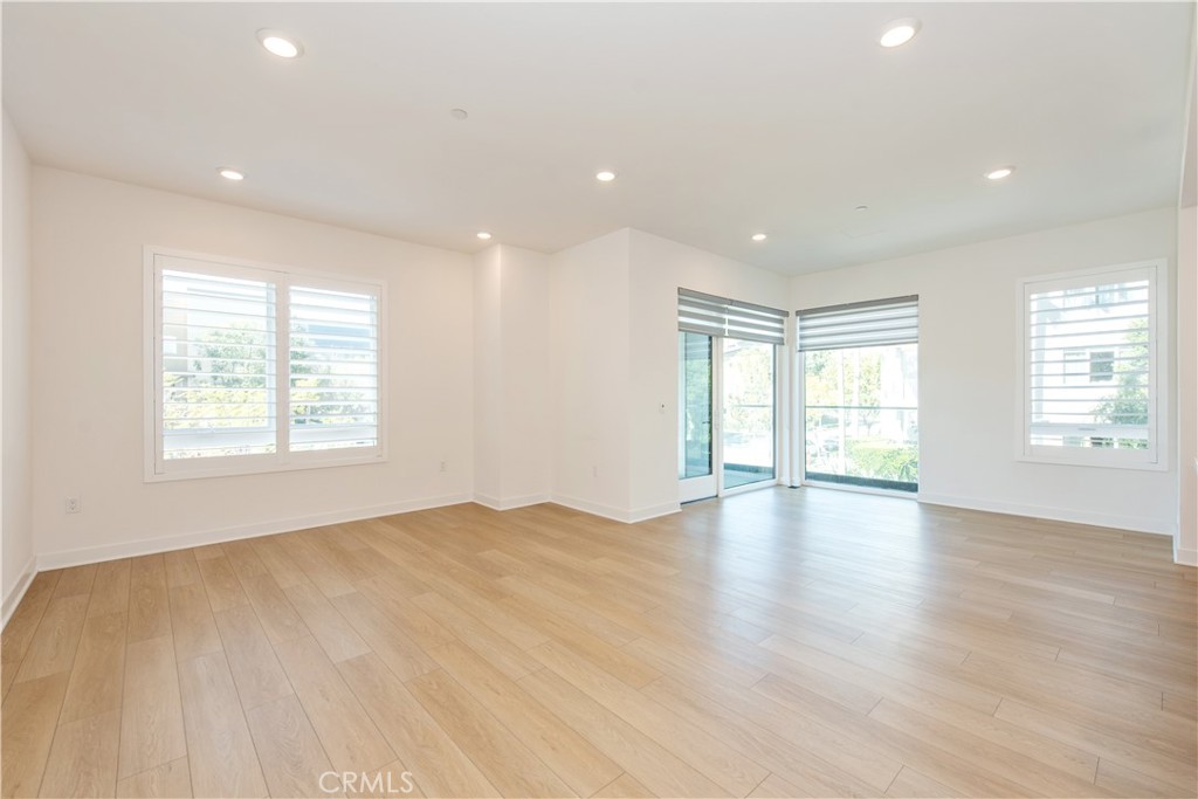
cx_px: 599
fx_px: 532
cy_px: 400
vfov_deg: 73.8
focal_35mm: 16
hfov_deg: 96.7
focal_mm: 16
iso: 320
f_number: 5.6
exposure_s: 1/125
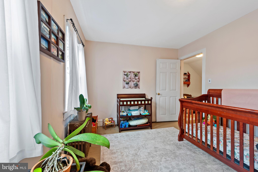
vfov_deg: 77.4
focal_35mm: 15
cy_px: 86
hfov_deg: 100.4
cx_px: 129
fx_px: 108
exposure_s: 1/3
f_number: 8
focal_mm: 15
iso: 320
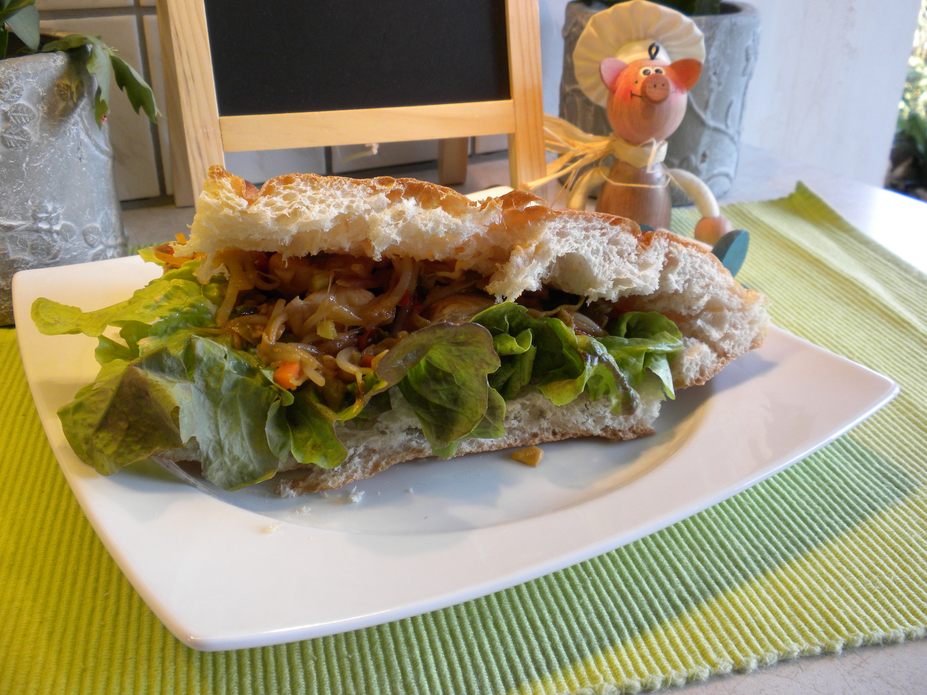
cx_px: 464
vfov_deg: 38.7
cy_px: 348
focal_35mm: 37
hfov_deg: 50.1
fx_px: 991
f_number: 3.5
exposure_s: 1/52.3
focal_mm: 6.6
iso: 129
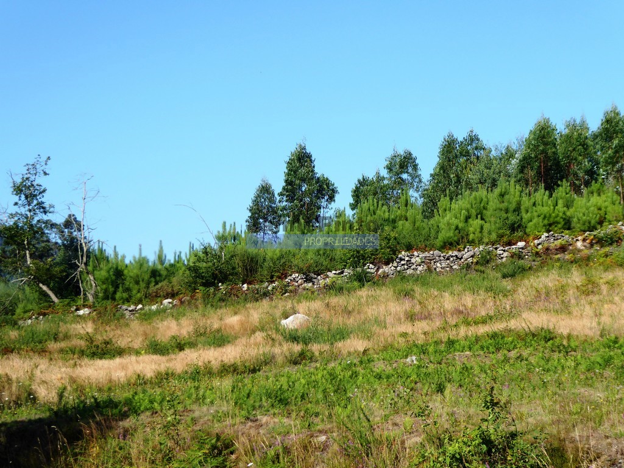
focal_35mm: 85
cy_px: 234
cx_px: 312
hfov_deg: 23.0
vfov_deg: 17.4
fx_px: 1532
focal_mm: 14.1
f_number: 4.7
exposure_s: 1/320
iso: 80
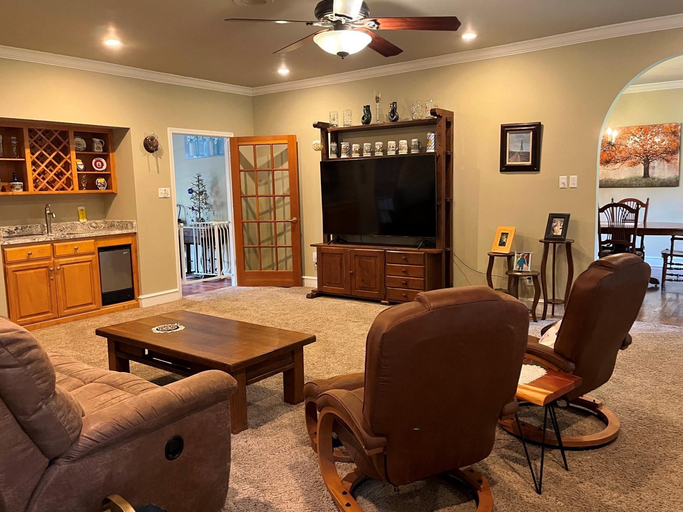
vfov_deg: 49.7
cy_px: 250
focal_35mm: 28
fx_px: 552
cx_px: 346
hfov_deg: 63.5
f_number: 1.6
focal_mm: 5.1
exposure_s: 1/60
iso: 500
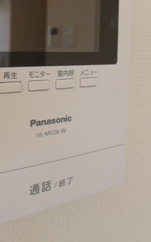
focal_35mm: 36
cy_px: 65
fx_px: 237
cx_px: 36
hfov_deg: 34.5
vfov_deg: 52.0
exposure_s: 1/80
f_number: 2
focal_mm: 3.9
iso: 80
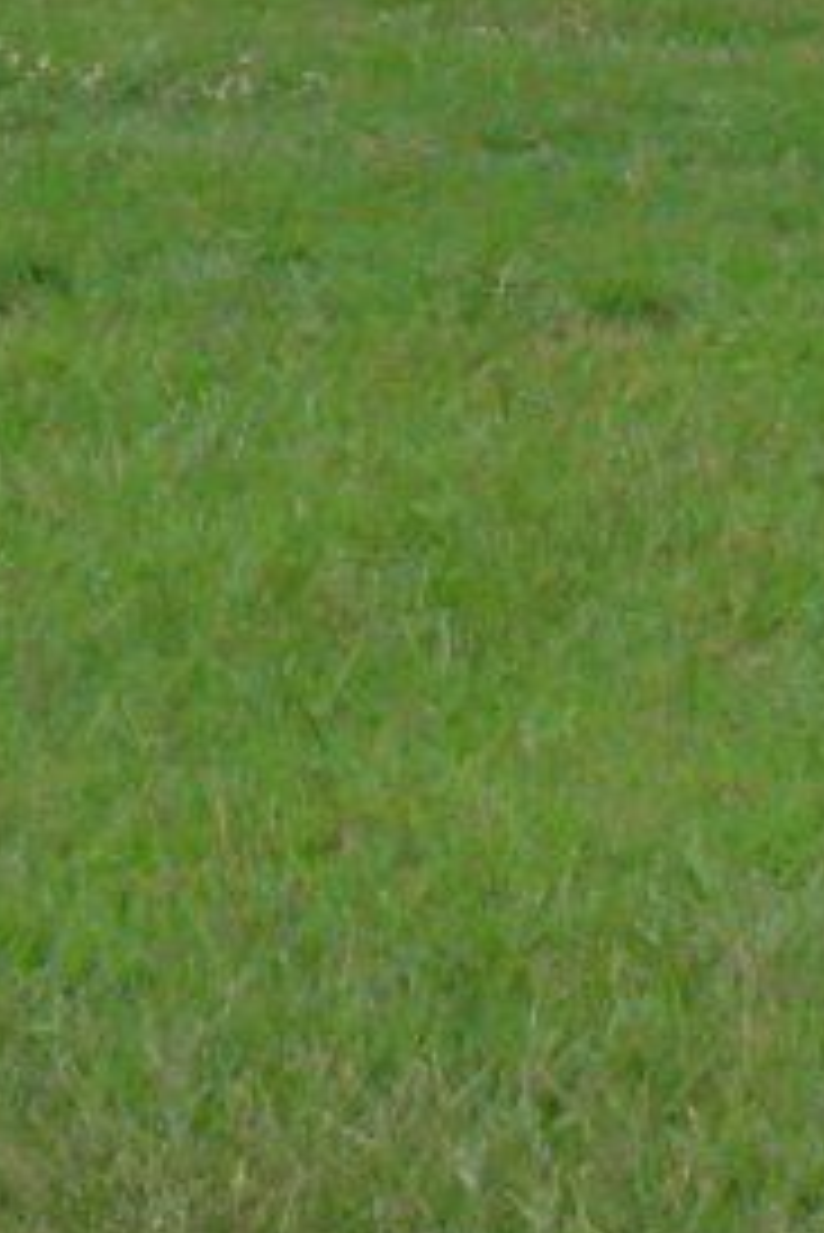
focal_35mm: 233
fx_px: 7989
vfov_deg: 8.7
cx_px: -1391
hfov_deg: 5.6
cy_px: -225
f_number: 5.9
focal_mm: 5.5
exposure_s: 1/60
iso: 50
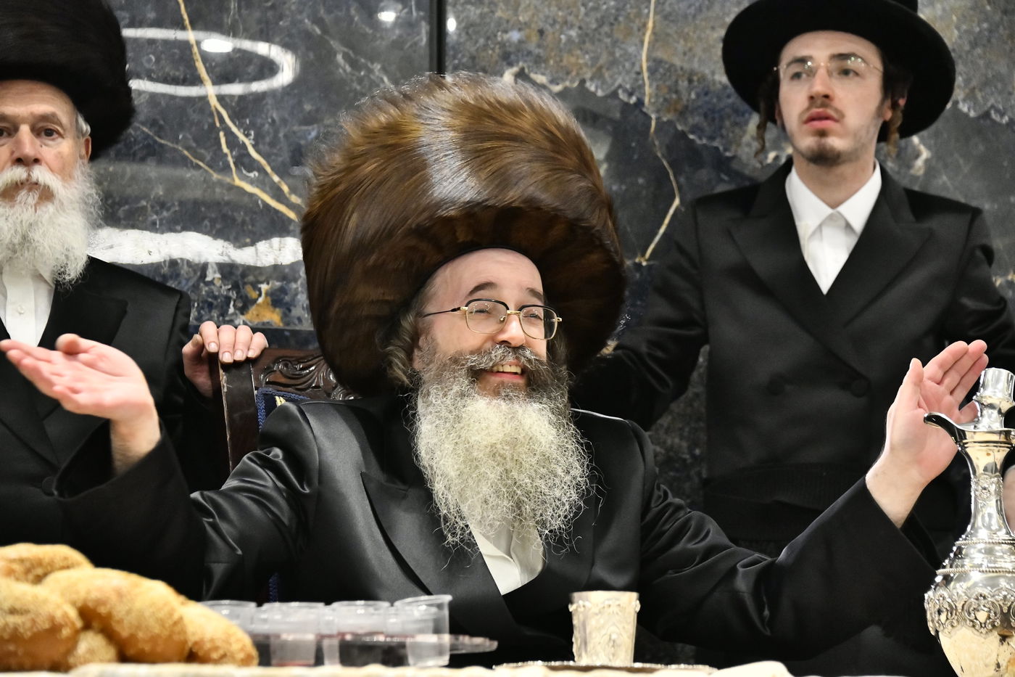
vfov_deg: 11.8
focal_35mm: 116
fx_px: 3270
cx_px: 508
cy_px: 338
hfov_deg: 17.6
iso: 5000
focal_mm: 116
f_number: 5.6
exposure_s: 1/250
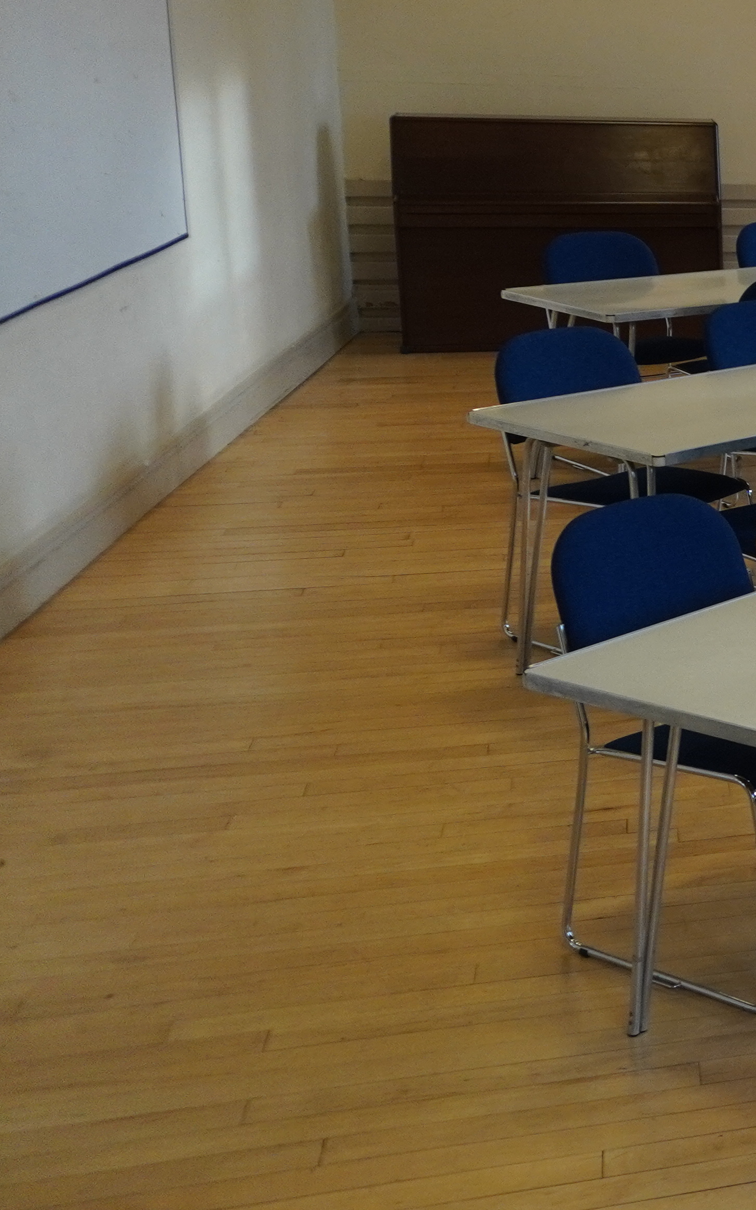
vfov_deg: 32.4
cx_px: 1556
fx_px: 2077
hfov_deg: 15.8
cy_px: 479
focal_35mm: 63
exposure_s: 1/160
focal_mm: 16
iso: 800
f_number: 4
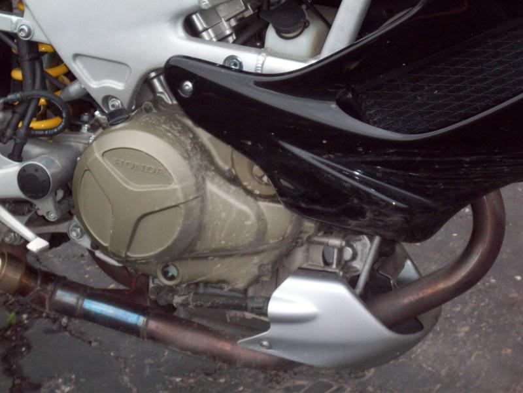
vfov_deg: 13.3
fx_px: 1677
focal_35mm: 111
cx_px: 262
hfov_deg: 17.7
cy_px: 196
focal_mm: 18.6
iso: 160
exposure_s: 1/90.2
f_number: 5.2
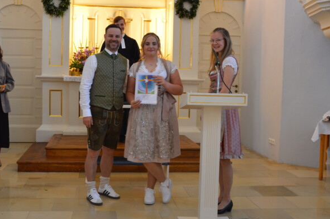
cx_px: 133
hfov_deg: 43.4
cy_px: 100
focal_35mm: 45
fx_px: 412
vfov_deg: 29.8
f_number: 3.8
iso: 400
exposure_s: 1/30
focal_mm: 22
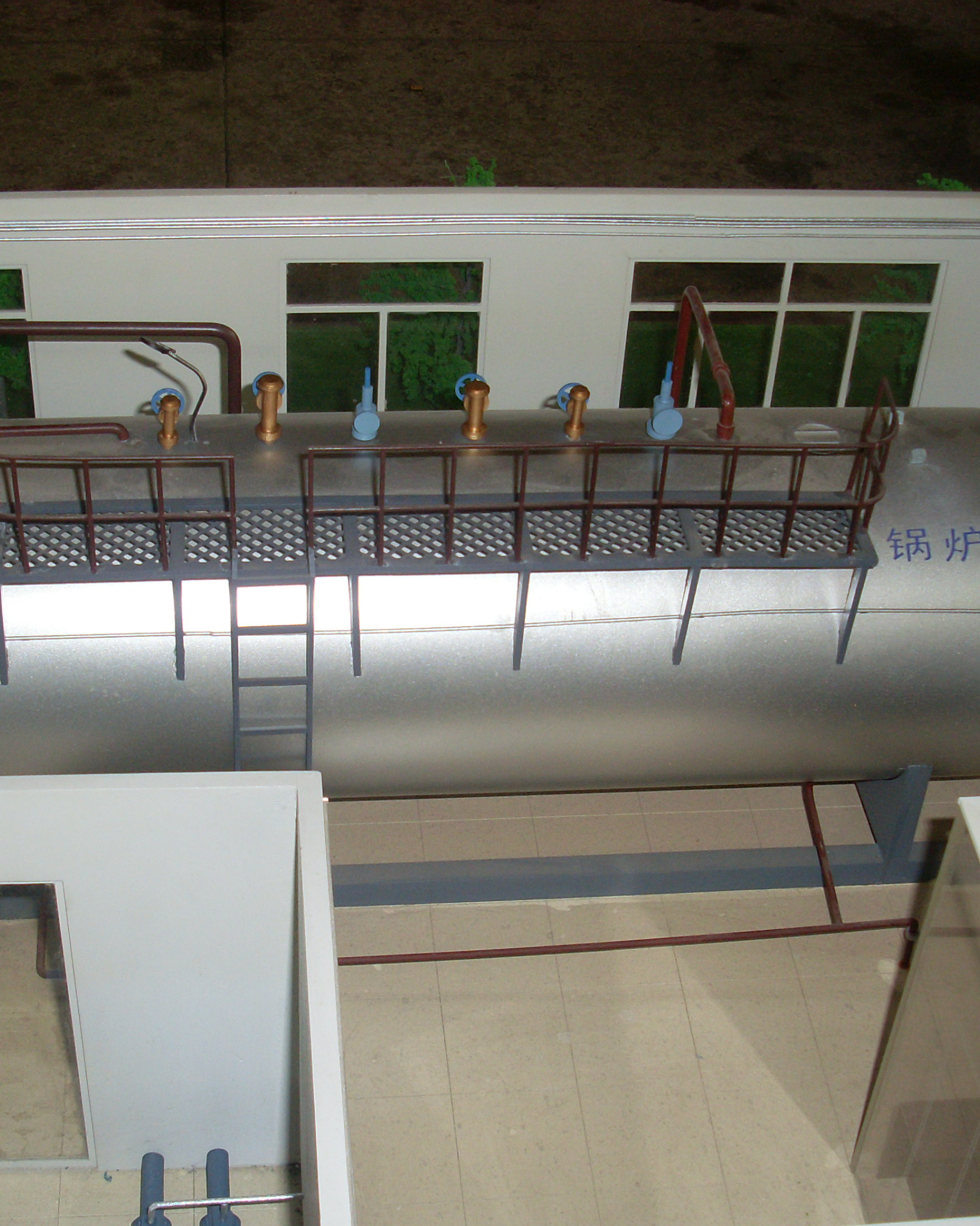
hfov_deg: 27.6
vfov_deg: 34.1
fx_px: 1994
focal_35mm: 55
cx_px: 513
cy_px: 656
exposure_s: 1/45
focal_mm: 6.3
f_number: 3
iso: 100
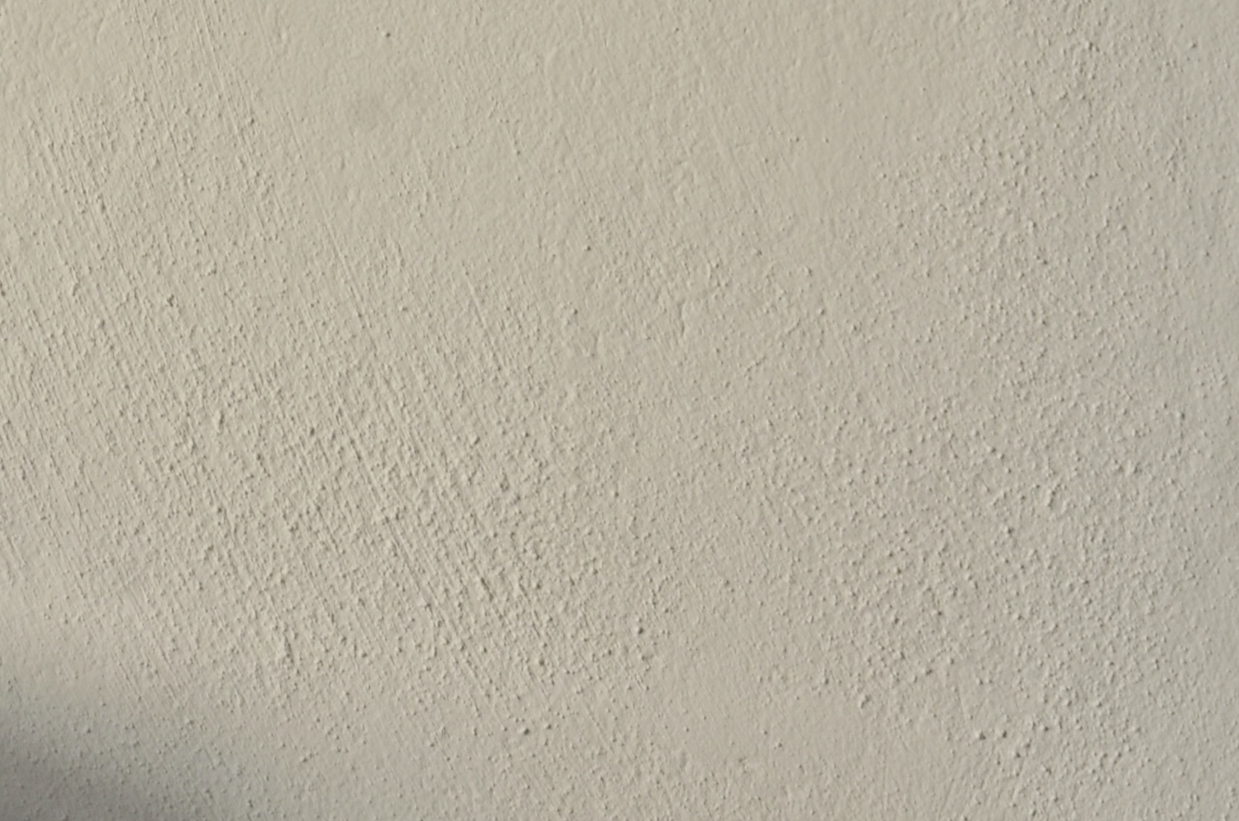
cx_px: -488
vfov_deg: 6.1
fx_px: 7625
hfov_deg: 9.1
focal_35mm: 222
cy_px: 963
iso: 100
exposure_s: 1/6
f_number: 13
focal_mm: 50
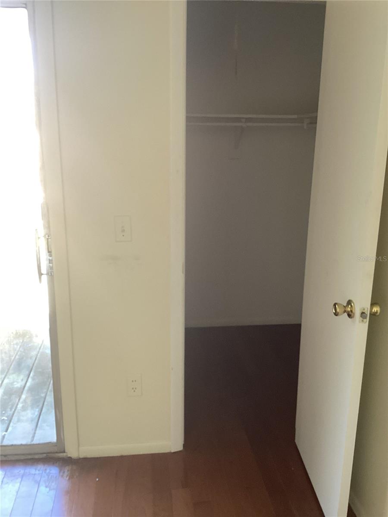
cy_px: 258
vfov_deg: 58.4
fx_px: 463
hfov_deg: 45.4
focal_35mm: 31
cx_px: 194
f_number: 2.4
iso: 100
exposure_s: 1/60
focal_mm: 3.3
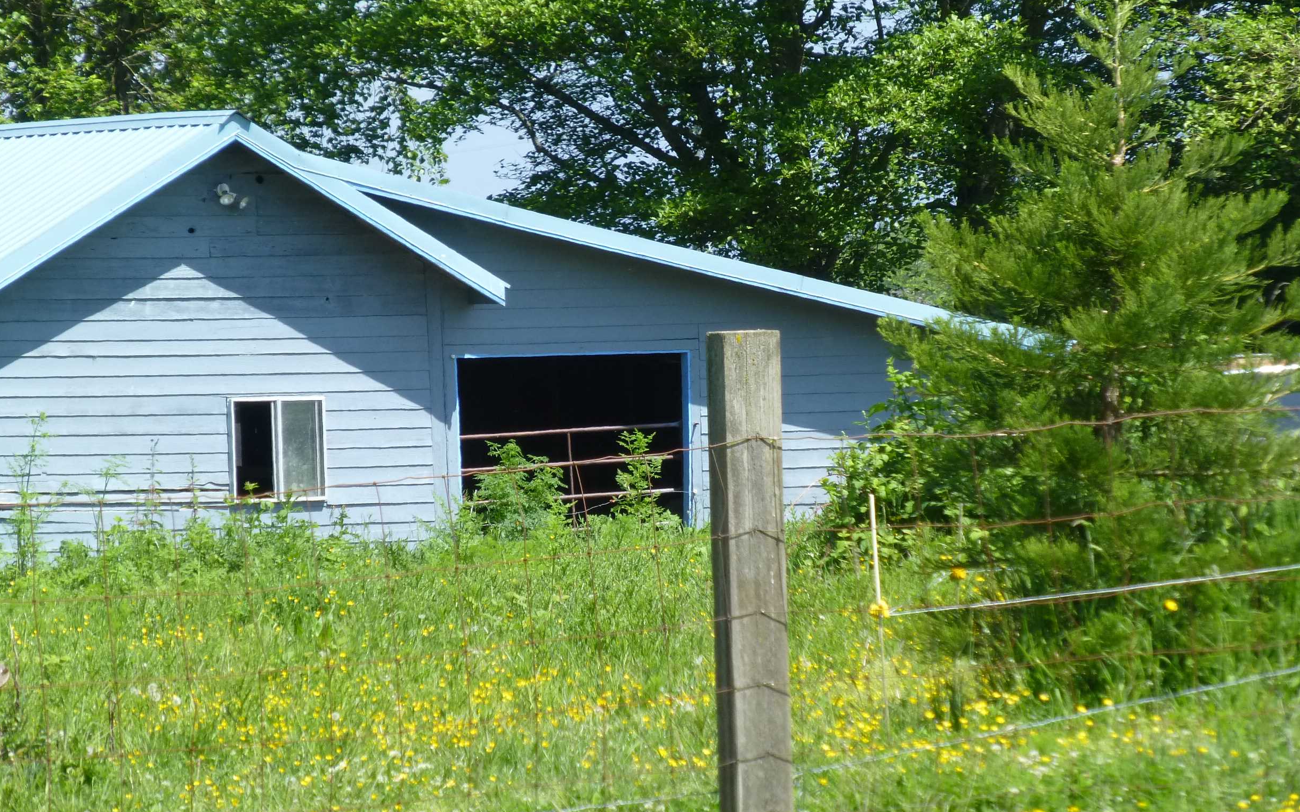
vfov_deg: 5.1
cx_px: 637
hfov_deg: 8.2
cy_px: 425
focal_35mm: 257
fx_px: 9105
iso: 160
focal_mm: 41.3
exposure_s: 1/320
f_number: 5.6
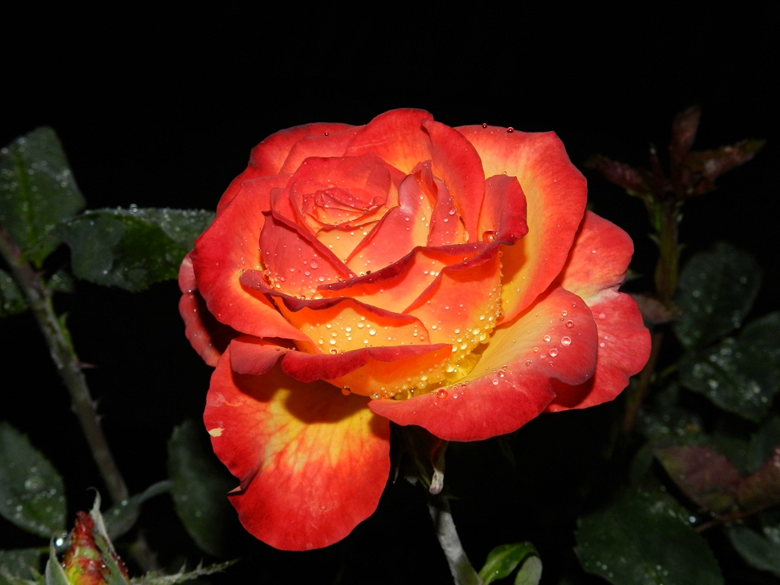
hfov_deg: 25.7
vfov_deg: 19.4
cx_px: 390
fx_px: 1713
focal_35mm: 76
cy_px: 292
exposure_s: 1/8
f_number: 4.8
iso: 400
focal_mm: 13.5
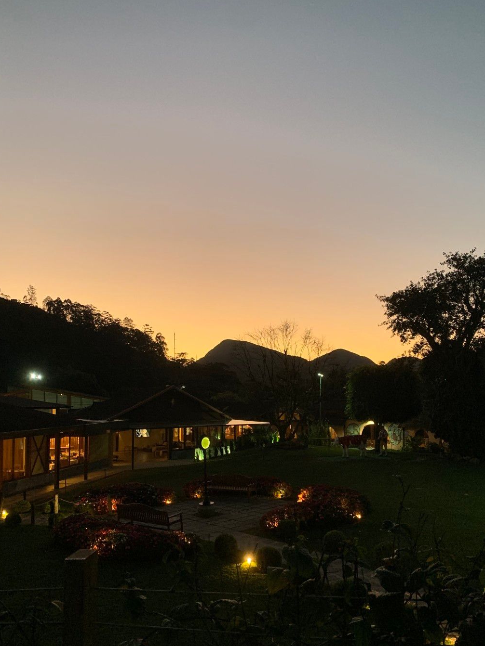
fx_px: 579
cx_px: 253
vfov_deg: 58.1
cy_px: 375
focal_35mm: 31
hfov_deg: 45.4
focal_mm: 4.25
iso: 320
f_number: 1.8
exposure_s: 1/60
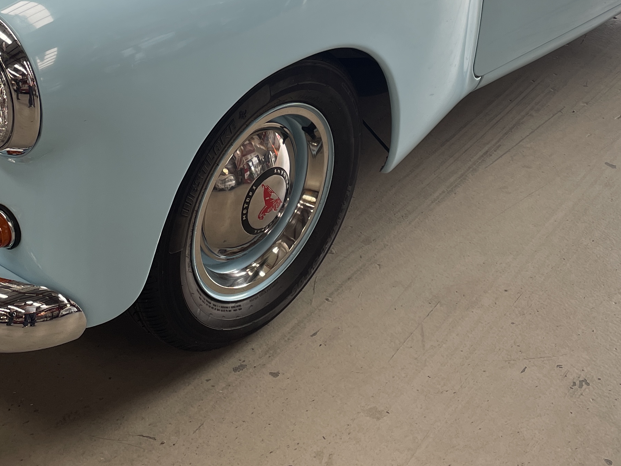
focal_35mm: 58
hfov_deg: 33.2
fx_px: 1041
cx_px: 266
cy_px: -40
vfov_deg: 23.7
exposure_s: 1/145
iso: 32
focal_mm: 4.2
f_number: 1.6
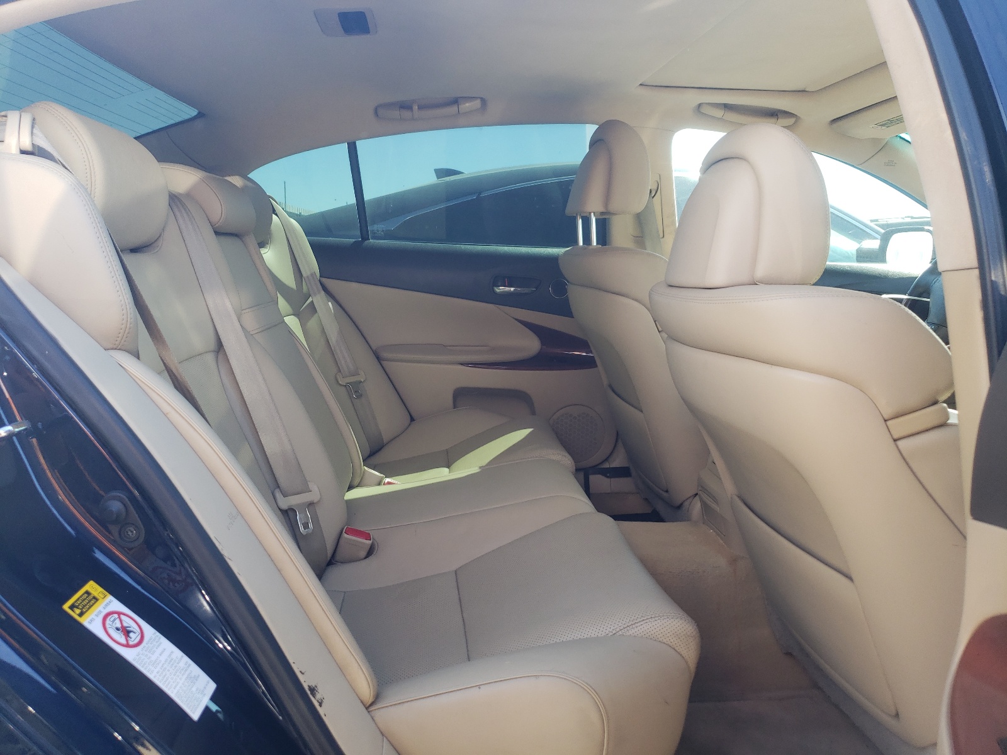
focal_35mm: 26
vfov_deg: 53.1
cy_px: 378
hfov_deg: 67.3
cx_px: 504
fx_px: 756
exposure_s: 1/172
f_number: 1.5
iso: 50
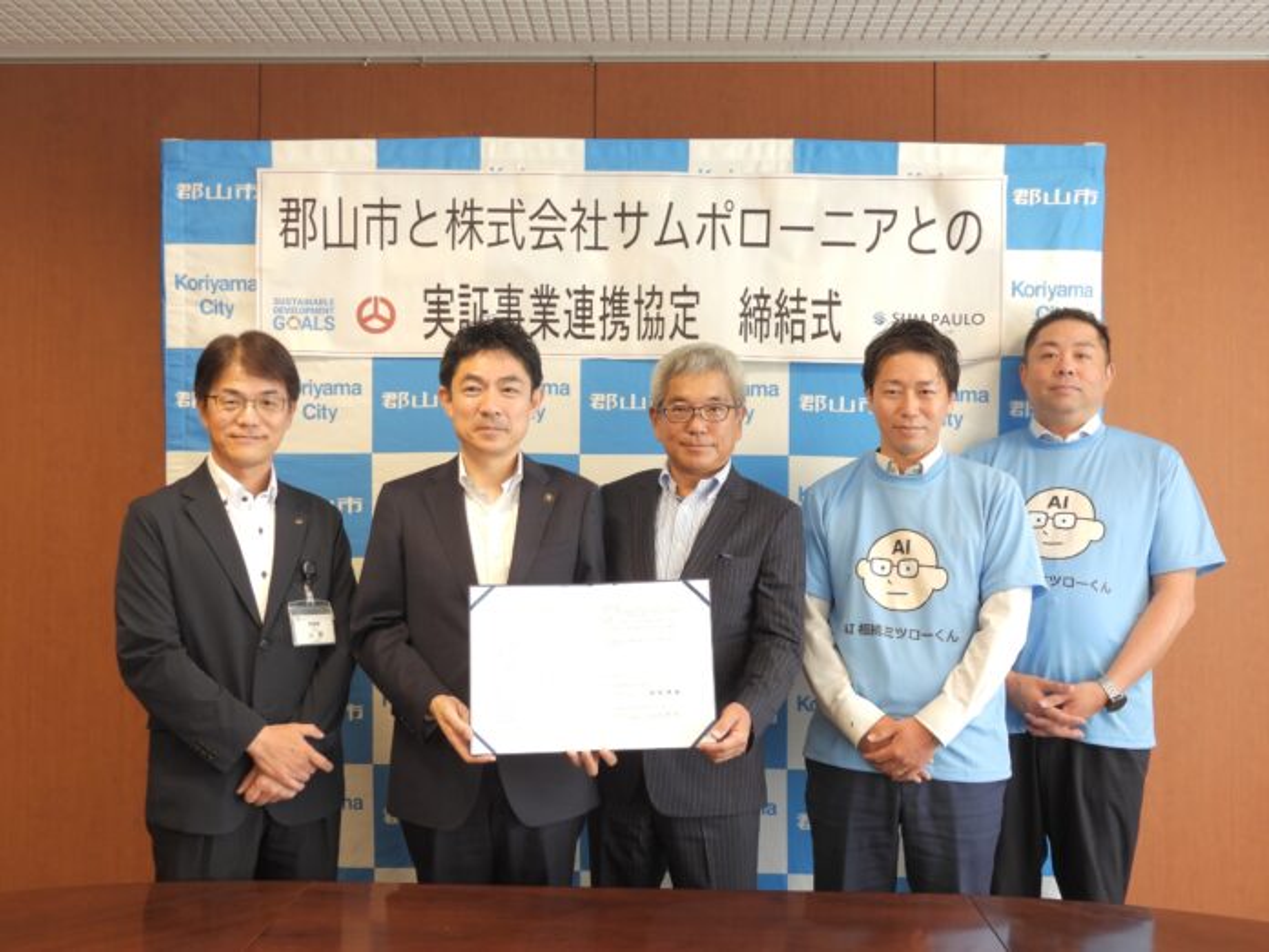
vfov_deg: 40.7
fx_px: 1283
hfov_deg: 52.6
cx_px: 634
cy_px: 476
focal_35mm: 35
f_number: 3.2
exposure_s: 1/30
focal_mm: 6.2
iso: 160
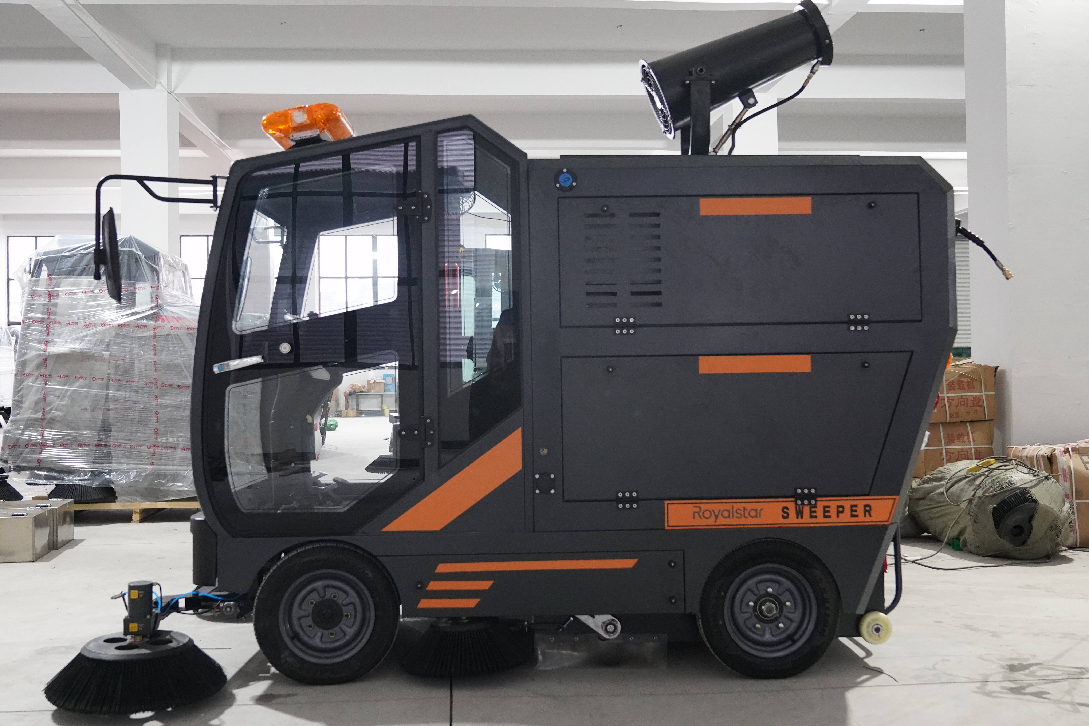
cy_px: 363
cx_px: 544
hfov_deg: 53.1
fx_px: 1089
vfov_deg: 36.9
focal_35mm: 36
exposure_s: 1/160
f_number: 2.8
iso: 4000
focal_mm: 24
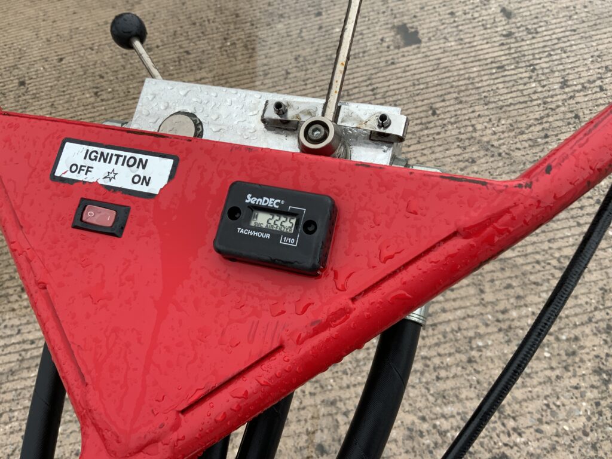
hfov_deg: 61.7
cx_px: 306
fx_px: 513
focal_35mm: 29
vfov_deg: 48.2
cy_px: 230
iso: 16
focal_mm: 3
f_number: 1.8
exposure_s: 1/254
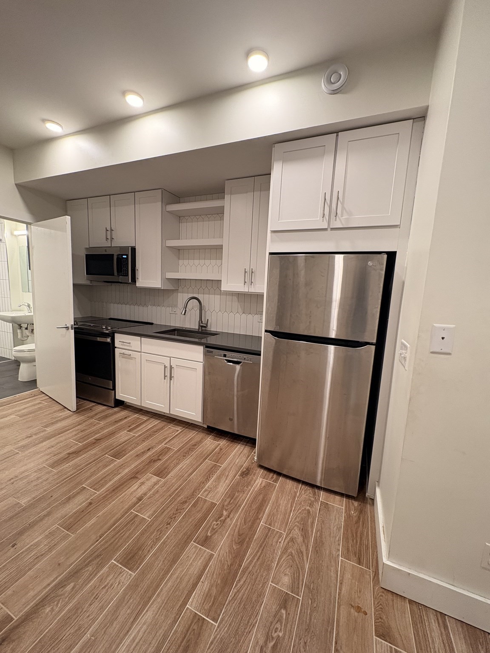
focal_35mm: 14
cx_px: 245
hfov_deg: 85.7
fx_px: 264
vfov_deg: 102.1
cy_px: 326
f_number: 2.2
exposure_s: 1/60
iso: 200
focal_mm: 2.22
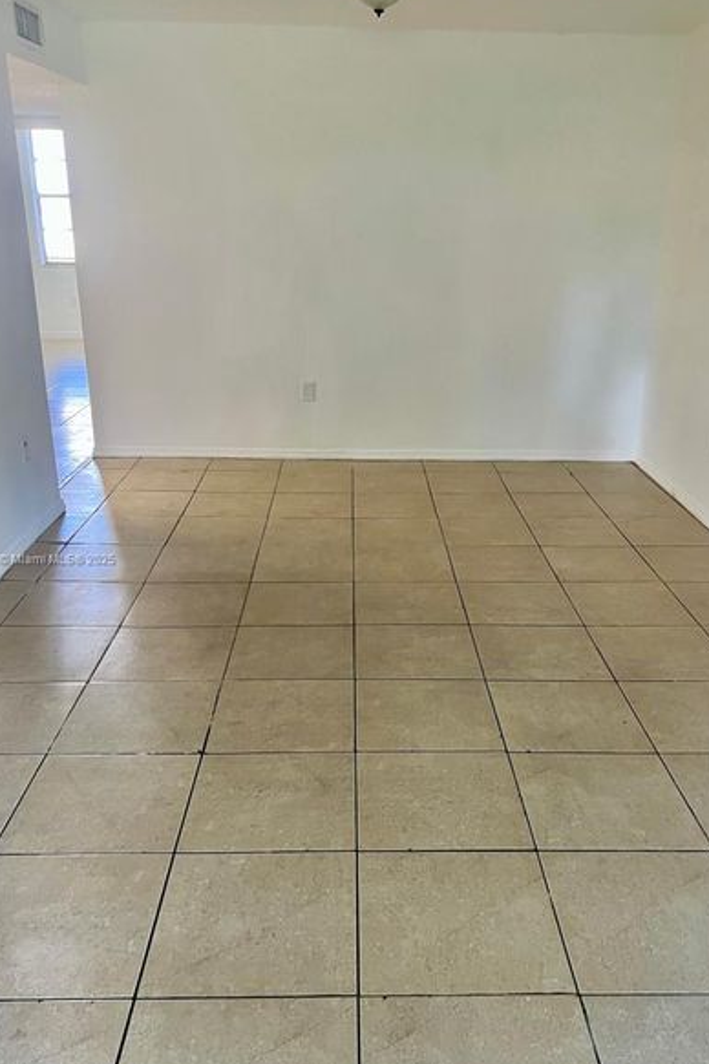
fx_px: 916
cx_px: 386
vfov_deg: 60.3
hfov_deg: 42.3
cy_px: 560
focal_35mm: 31
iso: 125
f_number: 1.5
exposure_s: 1/60
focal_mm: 5.7
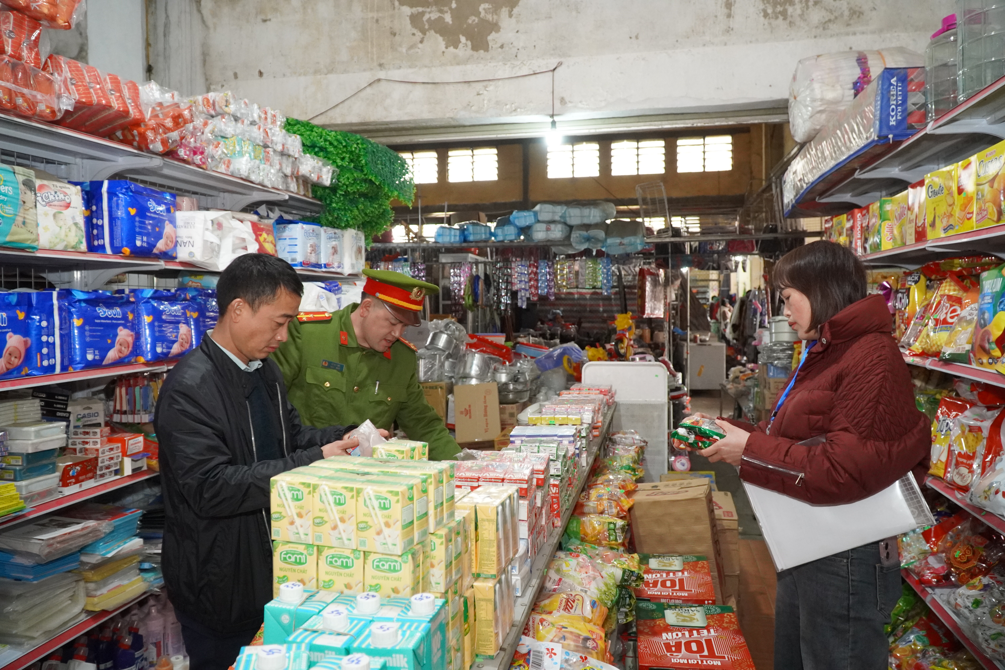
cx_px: 502
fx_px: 754
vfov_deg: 47.9
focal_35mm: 27
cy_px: 335
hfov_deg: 67.4
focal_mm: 18
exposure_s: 1/160
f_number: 4
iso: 3200
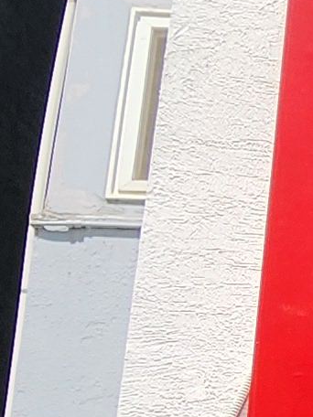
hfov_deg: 9.5
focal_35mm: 114
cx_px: 996
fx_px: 1374
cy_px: 290
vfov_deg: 17.2
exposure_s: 1/1387
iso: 50
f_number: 2.2
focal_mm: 2.2
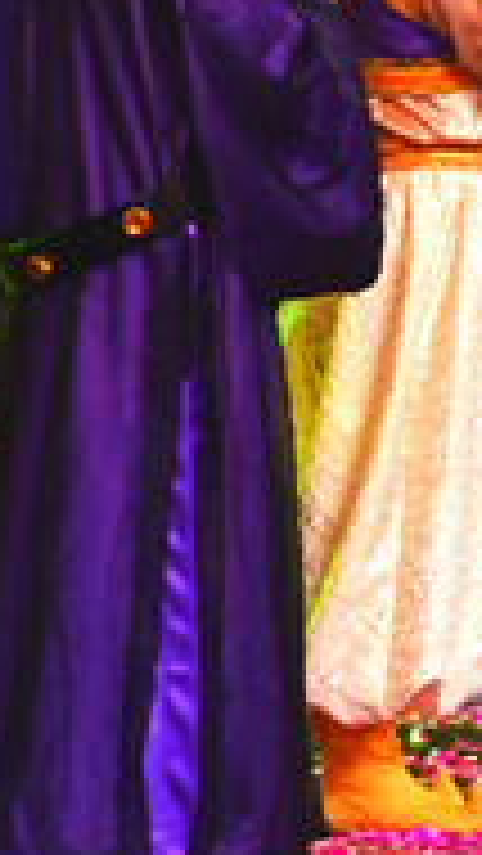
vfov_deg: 4.1
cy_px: -101
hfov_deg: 2.3
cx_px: 1712
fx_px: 11827
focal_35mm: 521
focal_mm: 105
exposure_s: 1/200
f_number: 7.1
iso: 400
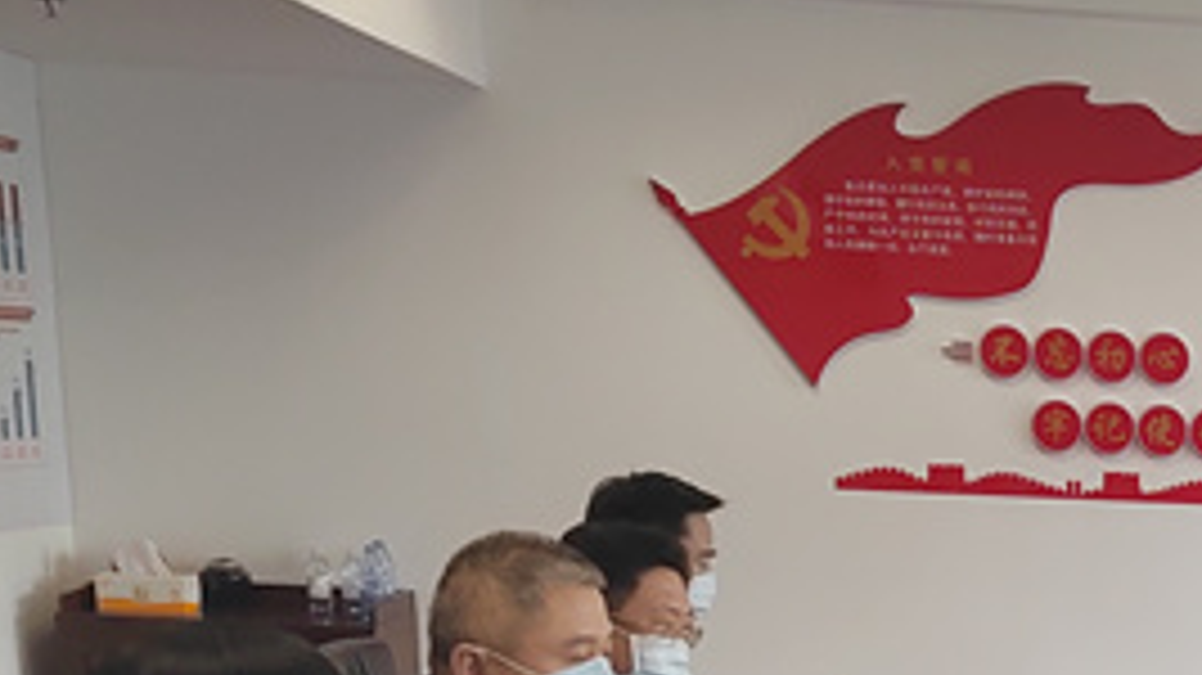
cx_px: 1400
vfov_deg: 14.9
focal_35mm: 75
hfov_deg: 25.6
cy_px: 1017
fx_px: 2390
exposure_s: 1/100
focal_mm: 5.52
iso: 697
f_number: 1.9
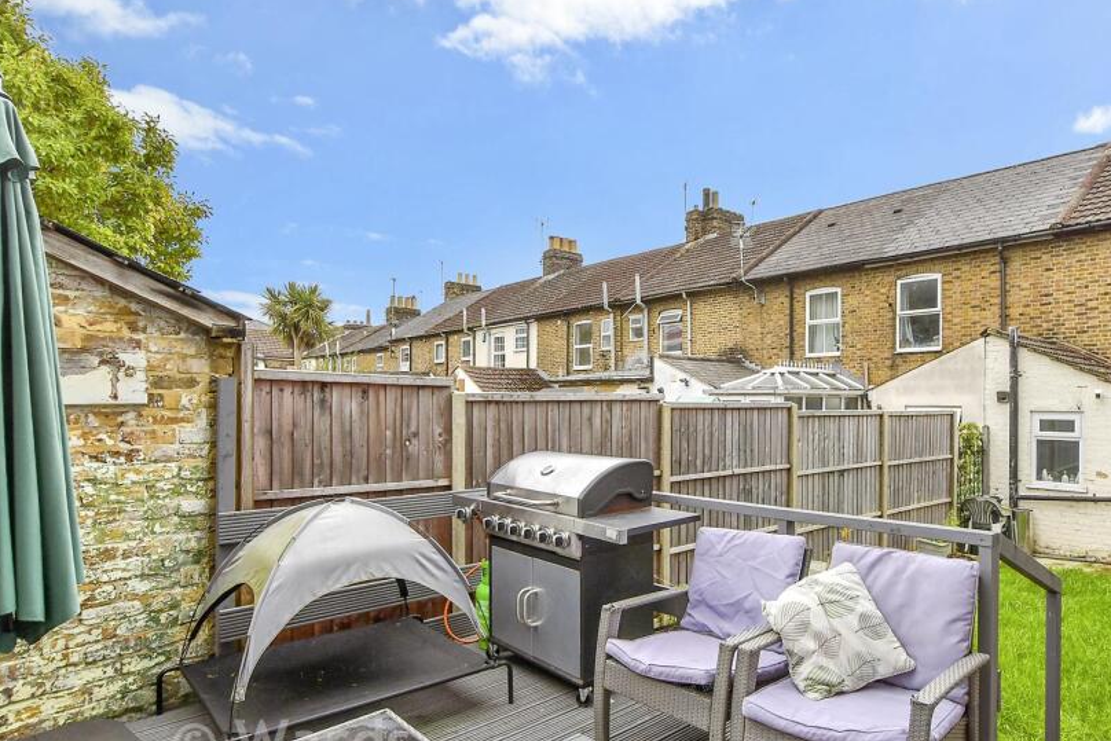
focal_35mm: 19
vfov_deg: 64.3
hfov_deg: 86.4
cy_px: 421
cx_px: 630
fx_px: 586
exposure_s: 1/200
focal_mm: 10
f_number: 8
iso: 320
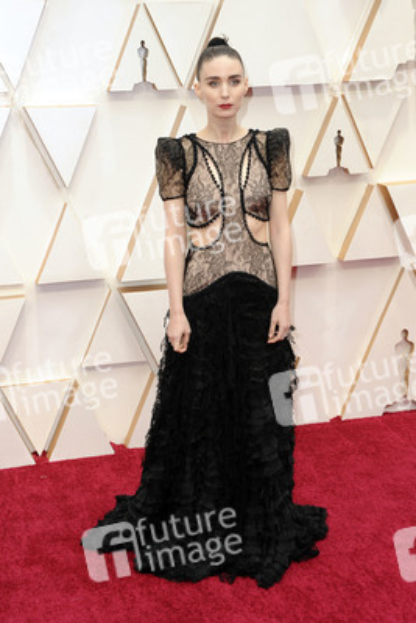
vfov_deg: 32.4
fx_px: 1074
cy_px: 312
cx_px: 208
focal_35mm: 62
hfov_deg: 21.9
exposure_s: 1/200
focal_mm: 62
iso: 1250
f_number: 8
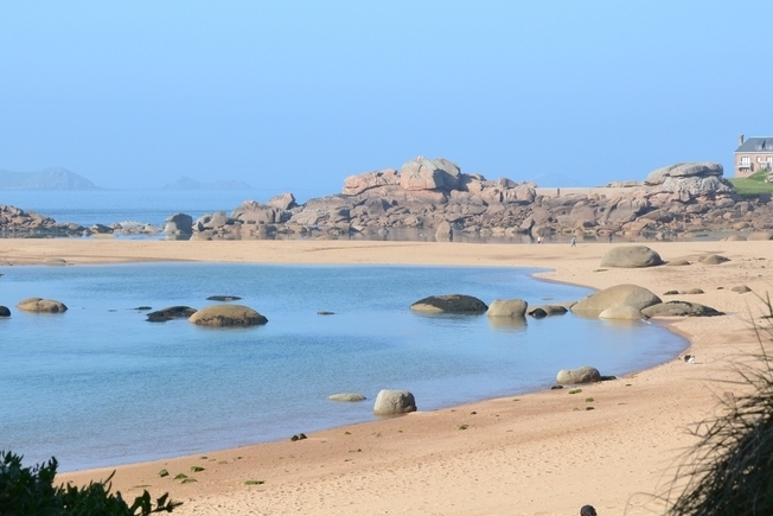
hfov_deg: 18.0
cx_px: 217
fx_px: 2427
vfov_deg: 12.1
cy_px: 249
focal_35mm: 113
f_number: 11
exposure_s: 1/500
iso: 400
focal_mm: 48
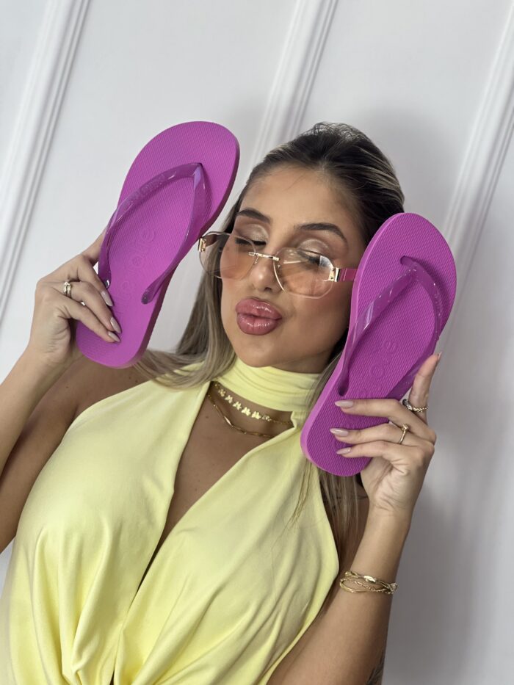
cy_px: 342
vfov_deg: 25.3
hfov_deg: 19.1
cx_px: 257
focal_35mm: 77
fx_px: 1524
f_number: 2.8
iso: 100
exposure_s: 1/120
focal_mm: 9
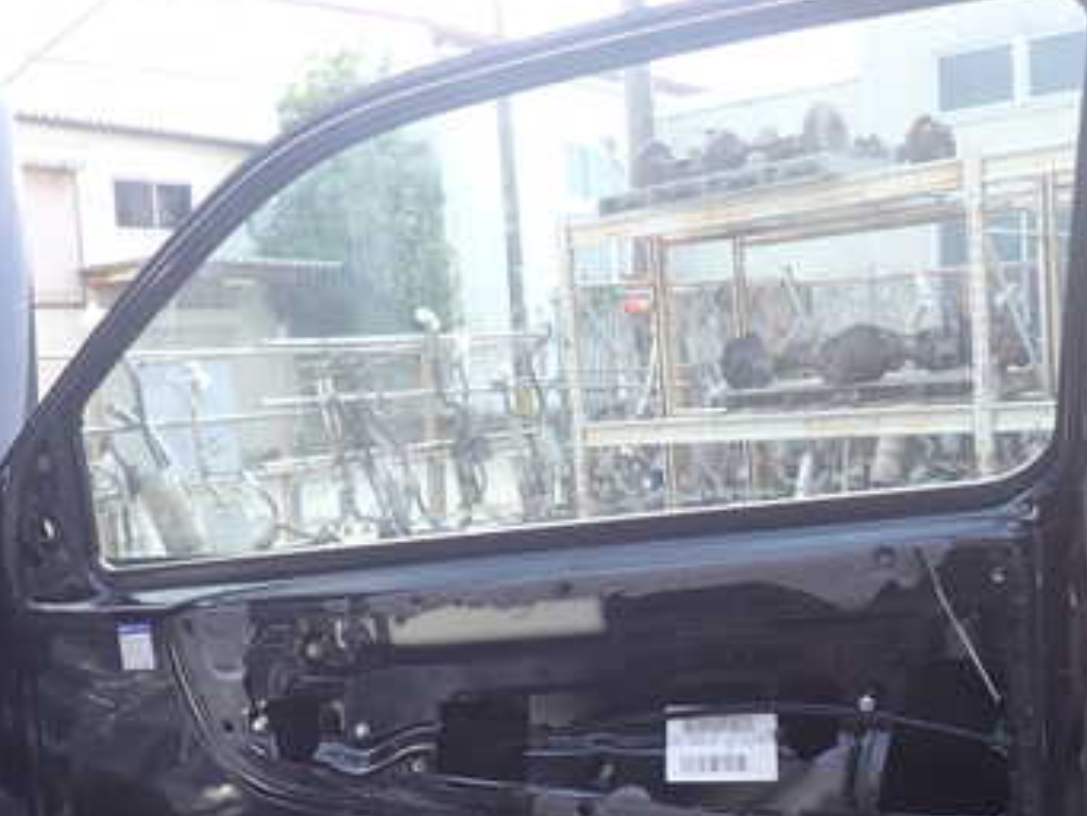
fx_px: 1382
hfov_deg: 42.9
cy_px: 494
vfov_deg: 32.8
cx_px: 536
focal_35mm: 44
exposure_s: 1/200
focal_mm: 4.5
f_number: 2.8
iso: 100
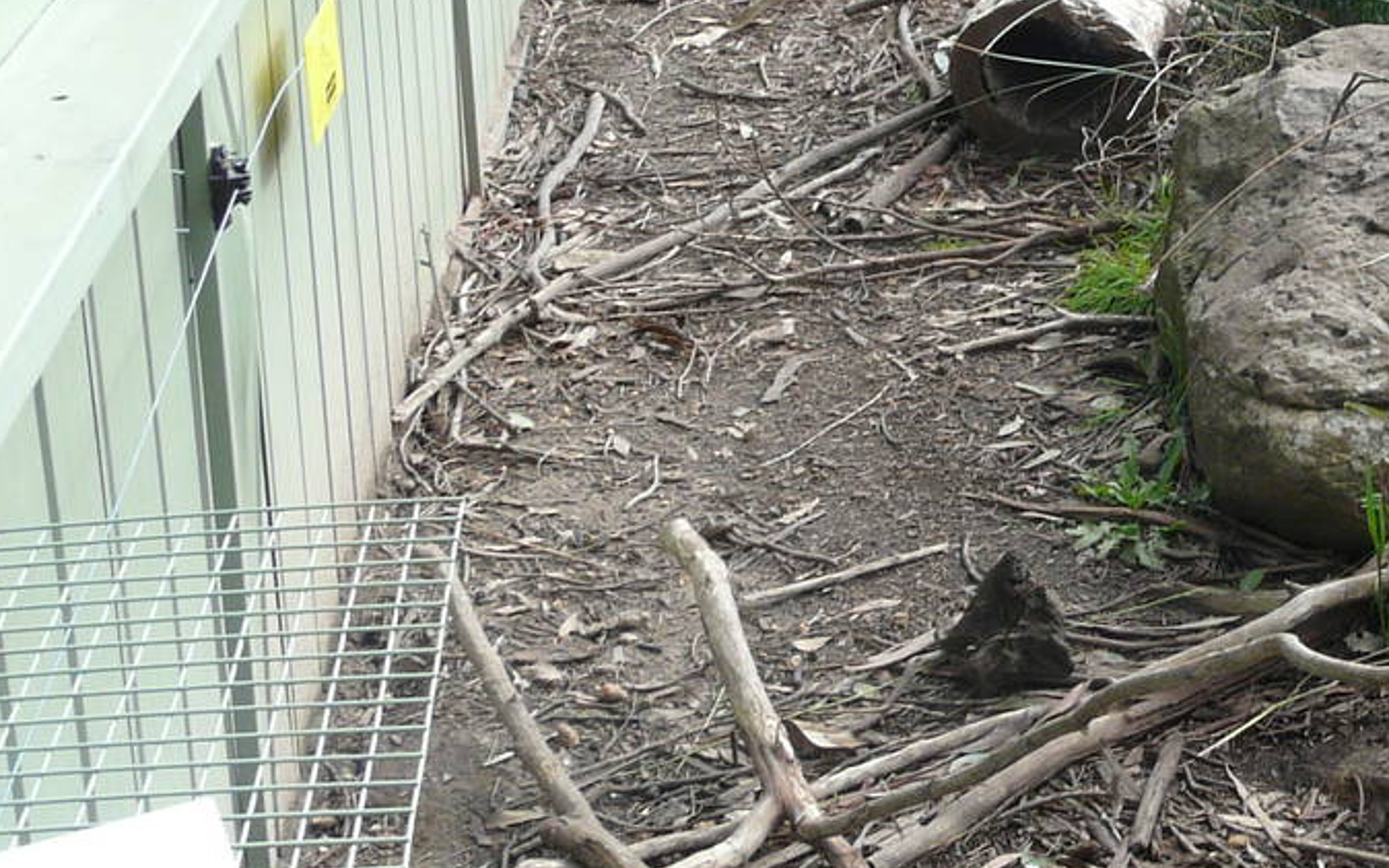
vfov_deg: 17.8
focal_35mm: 73
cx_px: 1360
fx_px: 2763
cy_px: 285
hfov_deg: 26.8
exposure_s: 1/125
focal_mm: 4.7
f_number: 4
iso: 100
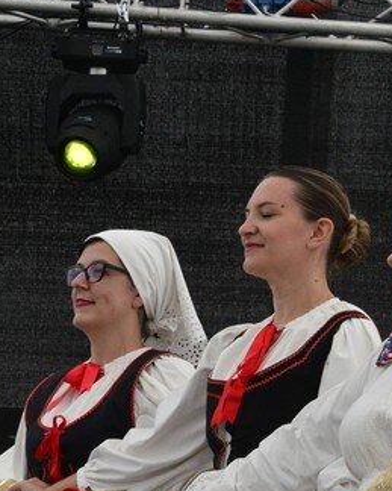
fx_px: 2539
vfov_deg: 11.0
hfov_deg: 8.8
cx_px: 334
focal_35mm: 175
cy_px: 417
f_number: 13
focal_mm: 72
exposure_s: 1/640
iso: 4000
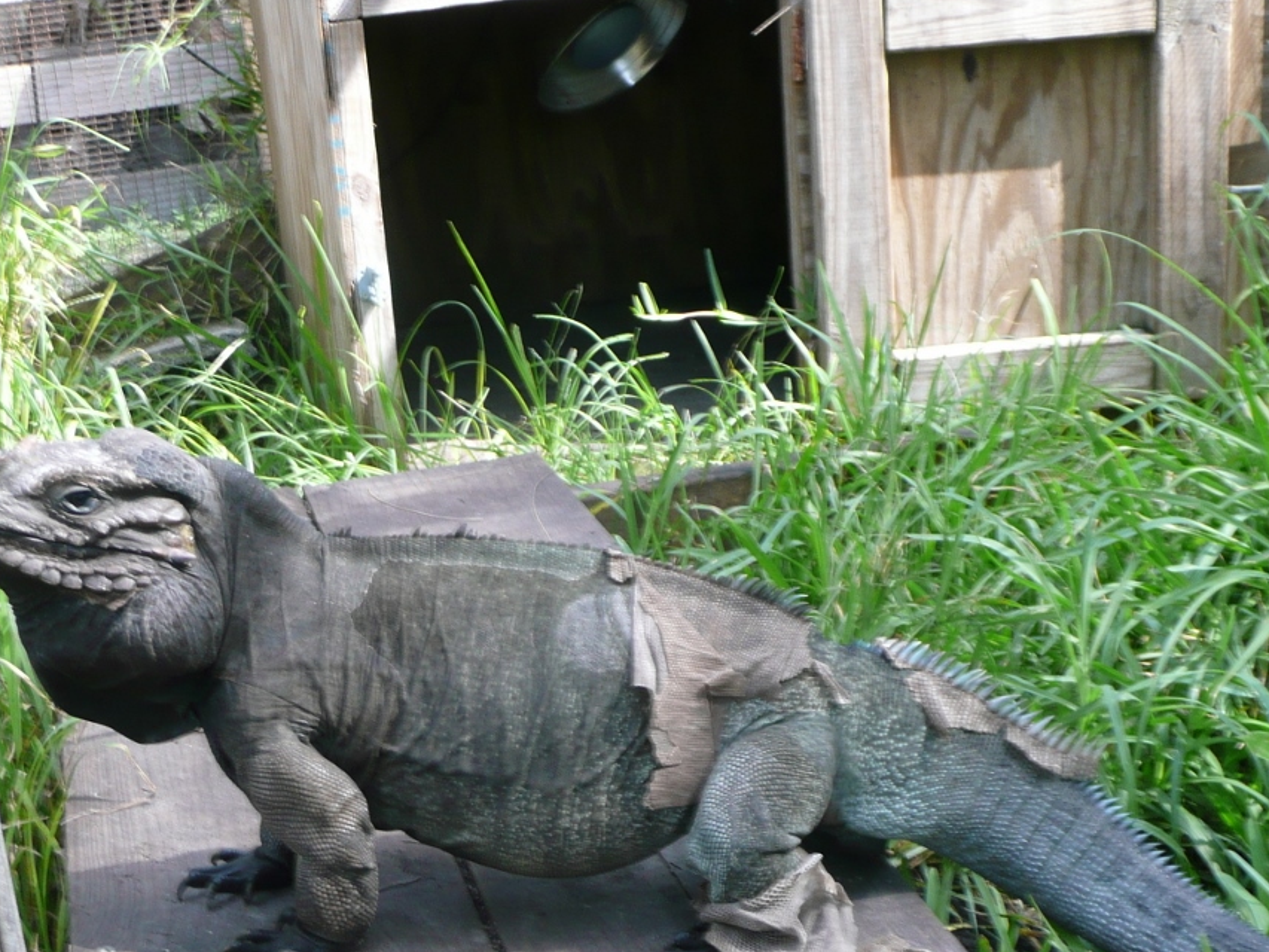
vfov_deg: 24.3
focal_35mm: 60
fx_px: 2200
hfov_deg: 32.1
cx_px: 486
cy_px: 654
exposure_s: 1/40
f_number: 3.9
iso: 100
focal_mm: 6.5
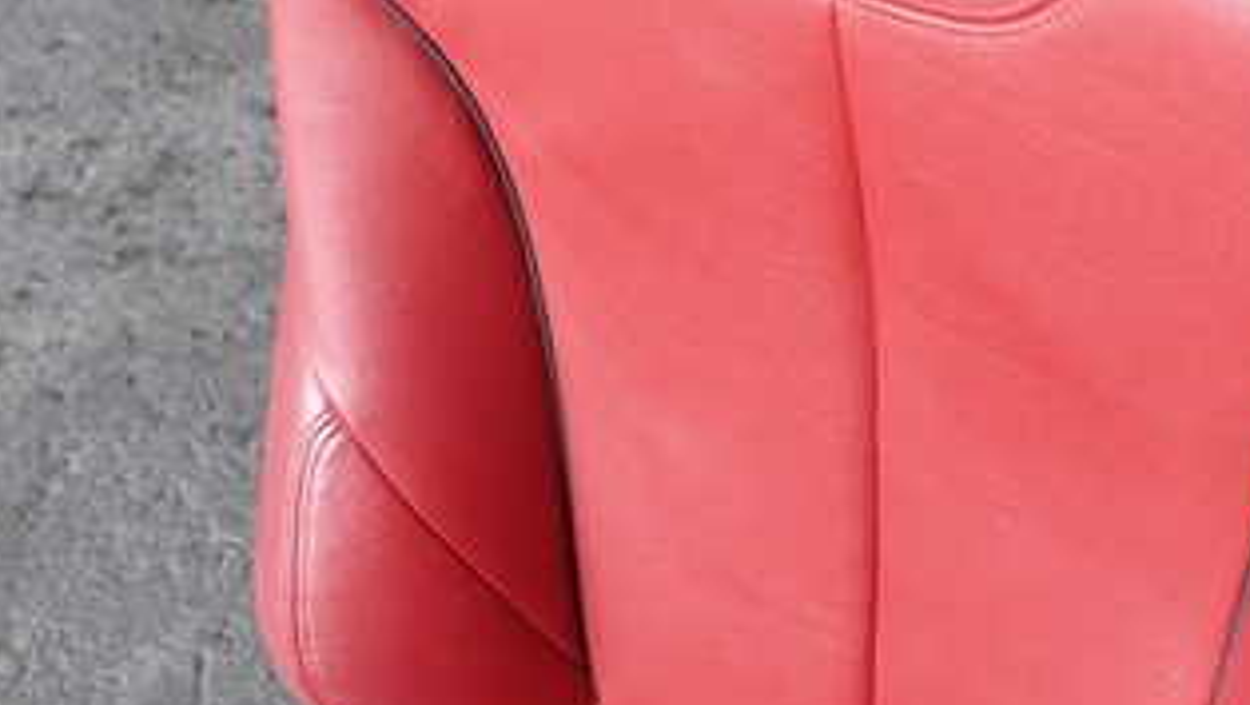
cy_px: 414
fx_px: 1724
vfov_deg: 23.1
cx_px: 908
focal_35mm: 52
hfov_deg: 39.0
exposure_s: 1/60
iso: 100
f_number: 2.8
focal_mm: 4.5
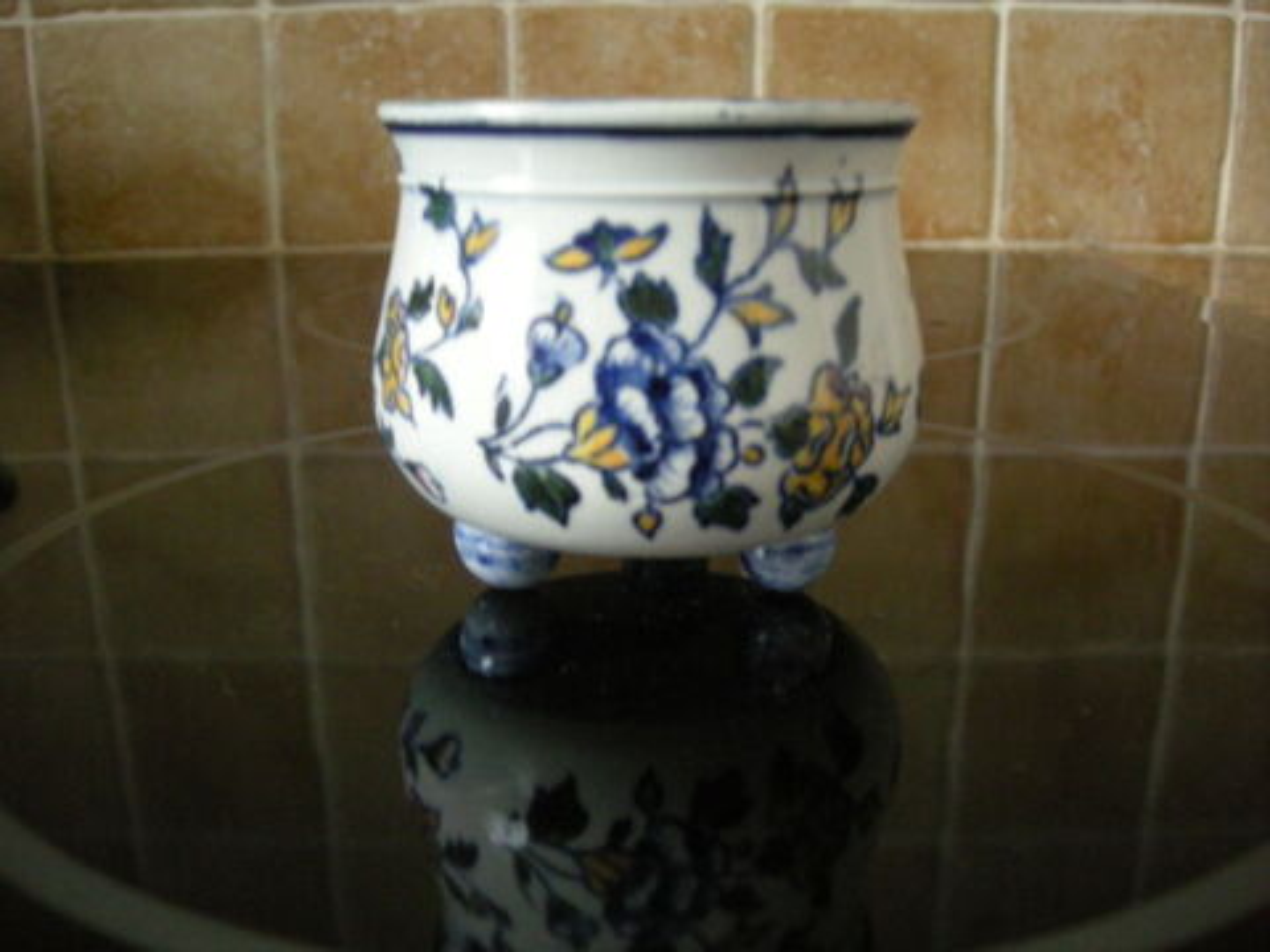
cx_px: 635
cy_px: 476
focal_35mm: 35
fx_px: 1284
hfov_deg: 52.6
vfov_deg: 40.7
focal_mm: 5.7
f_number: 2.8
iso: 400
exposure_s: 1/41.6
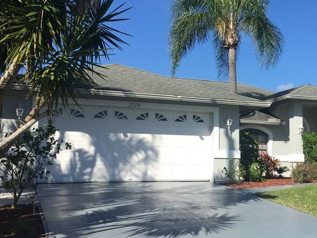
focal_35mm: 50
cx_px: 245
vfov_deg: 29.1
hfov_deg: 37.1
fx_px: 458
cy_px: 115
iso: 32
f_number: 2.2
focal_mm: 4.15
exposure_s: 1/1980
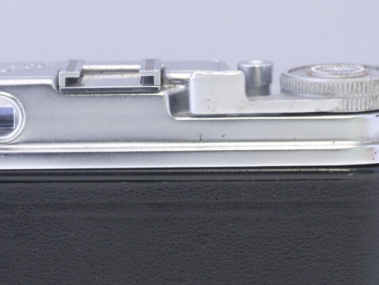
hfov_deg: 12.6
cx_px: 114
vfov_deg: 9.5
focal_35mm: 156
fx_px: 1709
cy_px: 214
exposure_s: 1/6
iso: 400
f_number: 10
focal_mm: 42
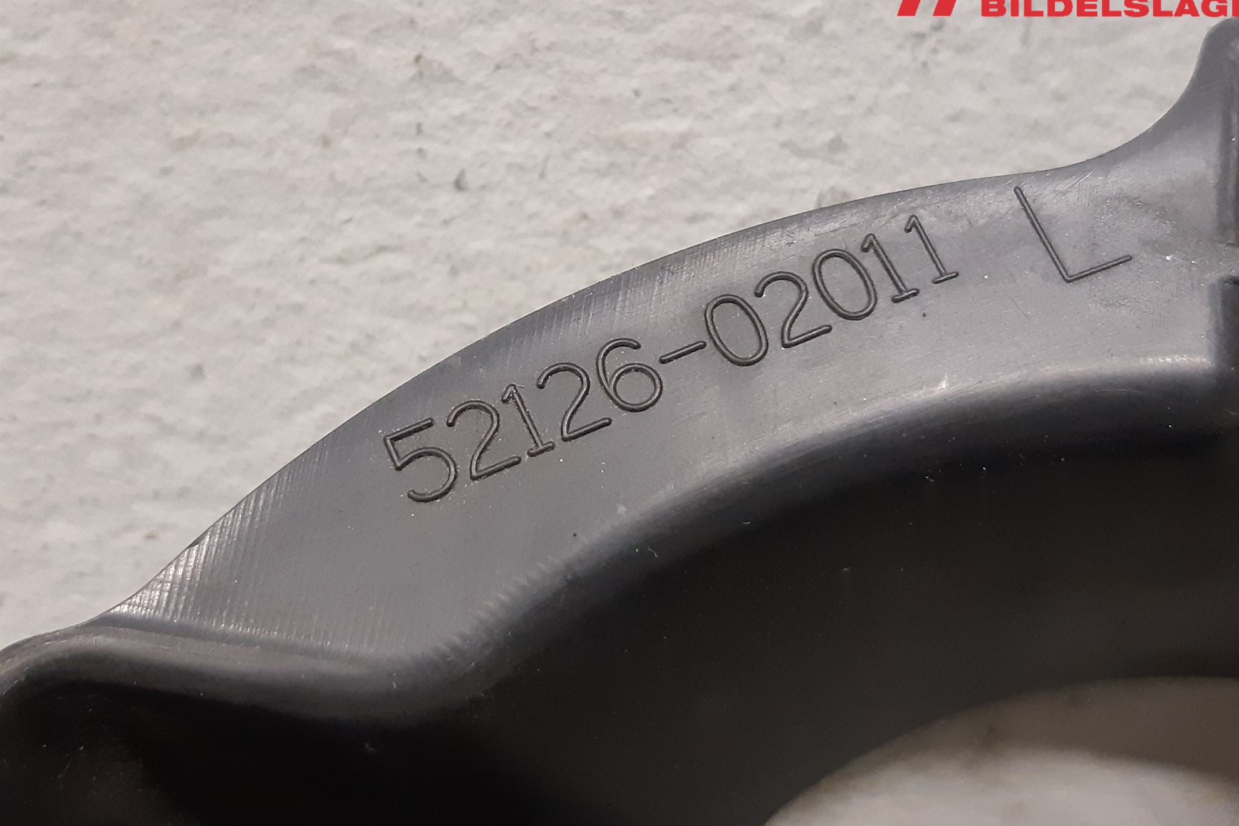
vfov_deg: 46.4
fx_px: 964
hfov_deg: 65.5
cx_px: 640
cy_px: 391
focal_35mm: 28
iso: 320
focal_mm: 3.93
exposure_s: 1/50
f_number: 1.7
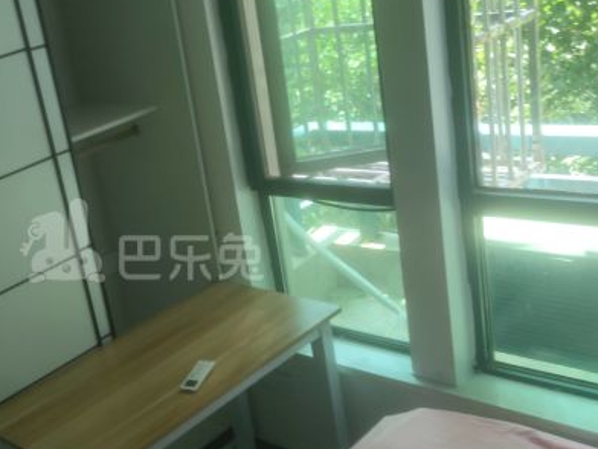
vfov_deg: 29.7
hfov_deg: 37.8
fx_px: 846
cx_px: 142
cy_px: 241
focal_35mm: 49
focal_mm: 6.72
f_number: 1.69
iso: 60
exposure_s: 1/100
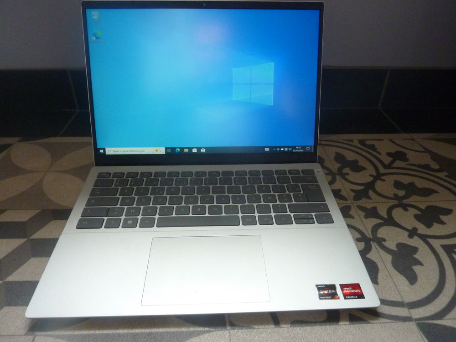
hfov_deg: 69.4
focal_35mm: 25
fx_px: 329
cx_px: 228
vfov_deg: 54.9
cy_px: 171
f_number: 3.3
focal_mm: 4.1
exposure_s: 1/30
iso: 400
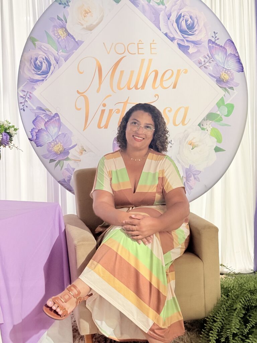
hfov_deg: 30.3
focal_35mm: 48
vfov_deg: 39.7
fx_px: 475
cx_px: 128
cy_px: 172
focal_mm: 6.76
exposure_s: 1/30
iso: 500
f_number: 1.78
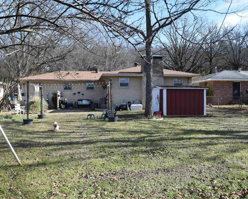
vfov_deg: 47.1
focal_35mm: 31
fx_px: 228
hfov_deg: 56.7
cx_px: 99
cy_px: 98
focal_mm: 18
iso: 200
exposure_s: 1/250
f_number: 8
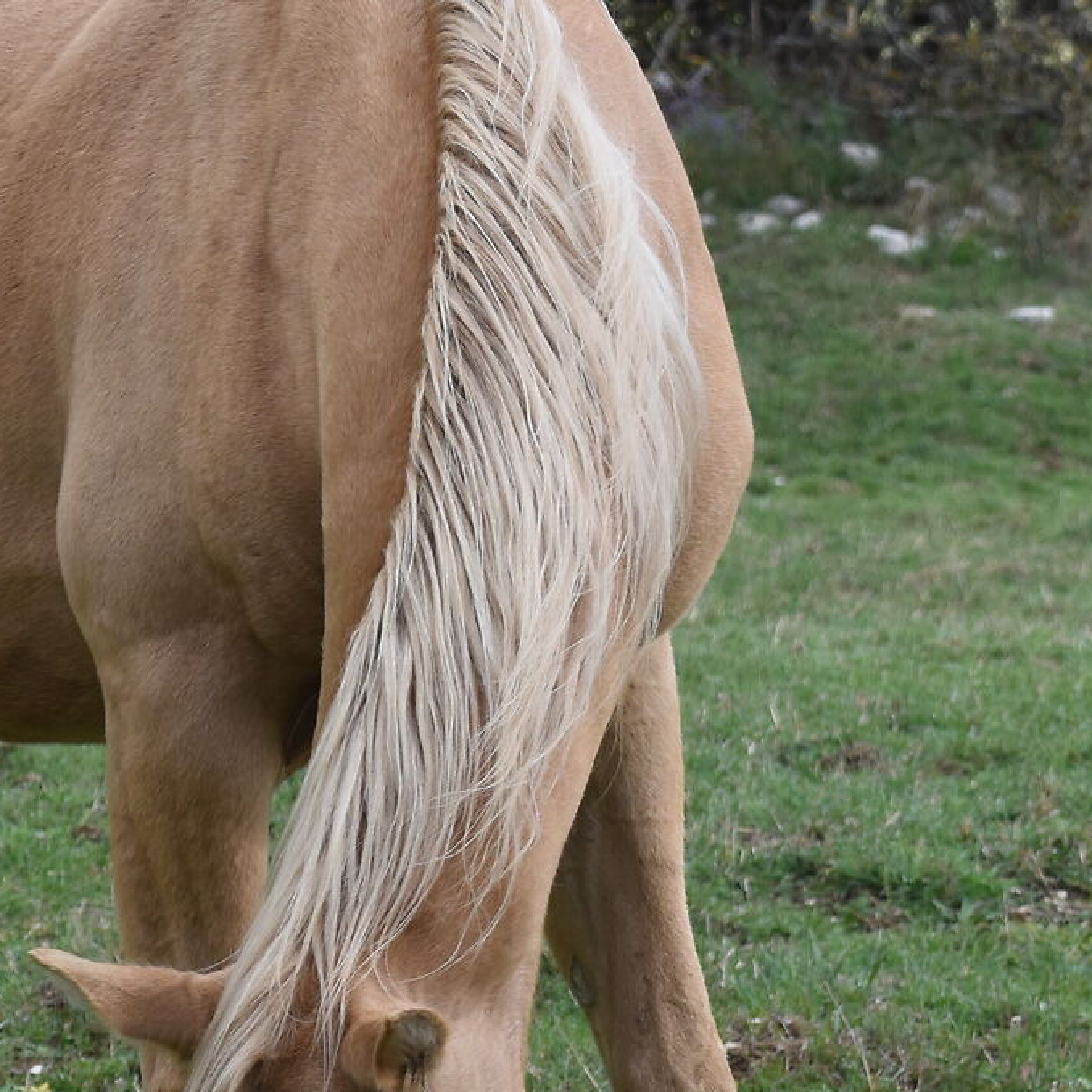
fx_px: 11278
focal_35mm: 316
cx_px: 443
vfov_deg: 5.5
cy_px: 786
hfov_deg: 5.5
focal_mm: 70
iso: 320
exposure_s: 1/640
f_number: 6.3
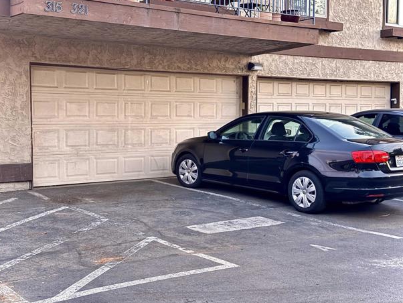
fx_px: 594
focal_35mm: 51
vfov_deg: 28.6
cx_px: 197
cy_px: 146
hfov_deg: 37.5
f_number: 1.78
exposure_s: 1/40
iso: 400
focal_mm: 6.76
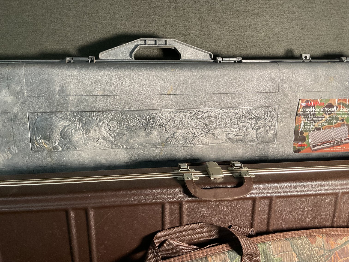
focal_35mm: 29
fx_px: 292
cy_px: 131
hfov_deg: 61.7
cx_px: 174
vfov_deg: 48.2
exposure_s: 1/60
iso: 64
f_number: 1.8
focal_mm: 3
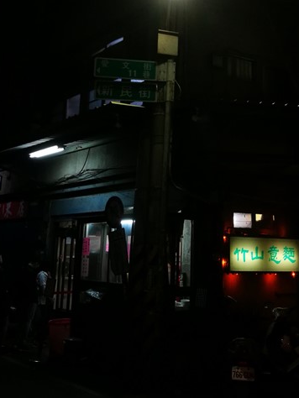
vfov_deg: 45.2
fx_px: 472
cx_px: 188
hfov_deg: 35.0
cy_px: 140
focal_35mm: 41
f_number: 2.2
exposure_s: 1/33.3
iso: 250
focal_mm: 4.5
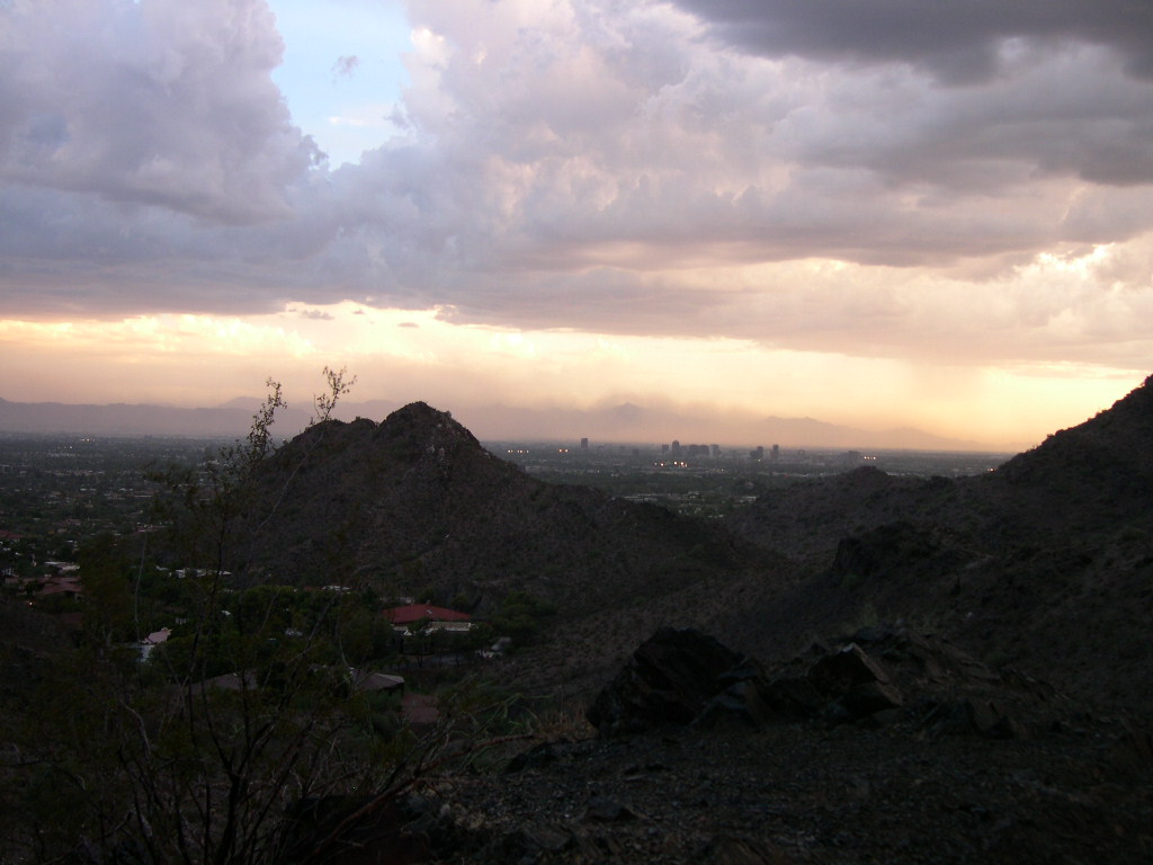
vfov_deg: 37.7
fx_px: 1266
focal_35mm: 38
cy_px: 432
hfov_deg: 49.0
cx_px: 576
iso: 100
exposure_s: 1/71.7
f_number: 2.8
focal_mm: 8
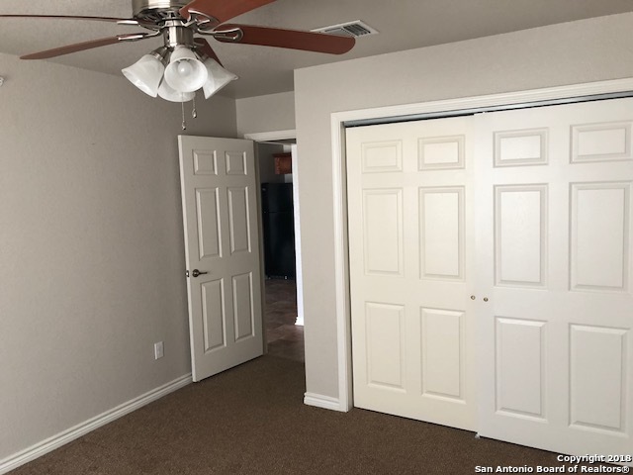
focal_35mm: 28
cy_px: 238
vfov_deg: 49.7
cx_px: 316
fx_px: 512
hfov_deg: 63.4
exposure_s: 1/17
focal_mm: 3.99
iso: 40
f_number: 1.8
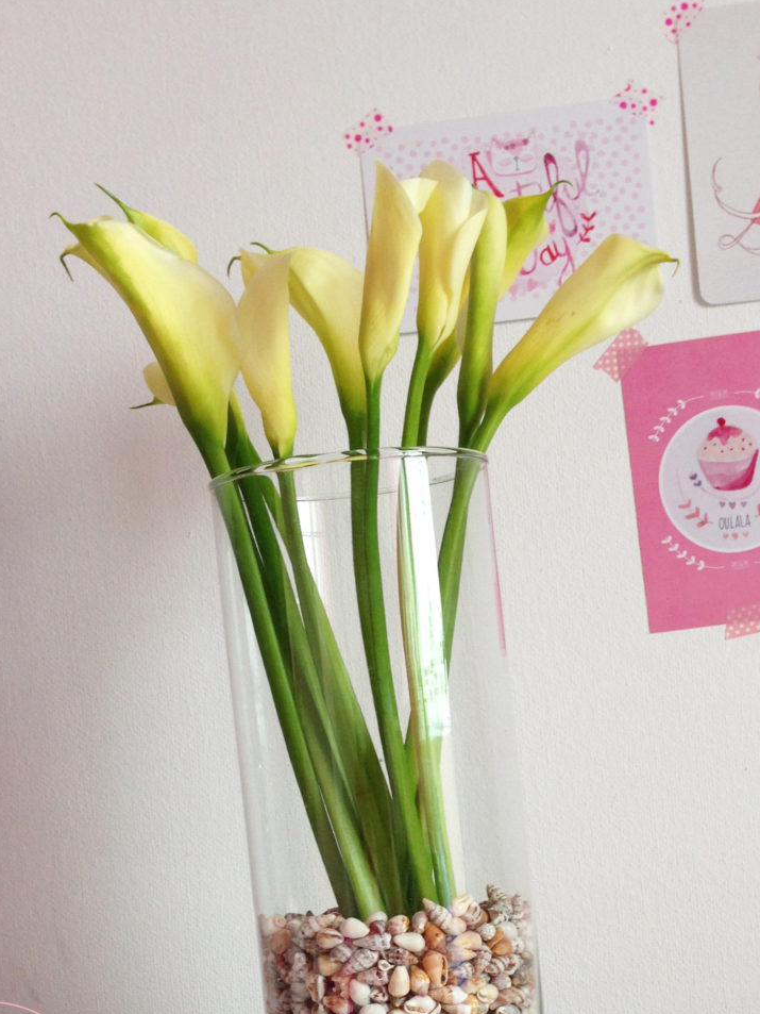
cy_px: 722
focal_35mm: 54
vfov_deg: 35.0
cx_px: 463
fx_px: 1580
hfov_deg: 27.0
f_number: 2.4
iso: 50
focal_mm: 4.12
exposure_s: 1/24
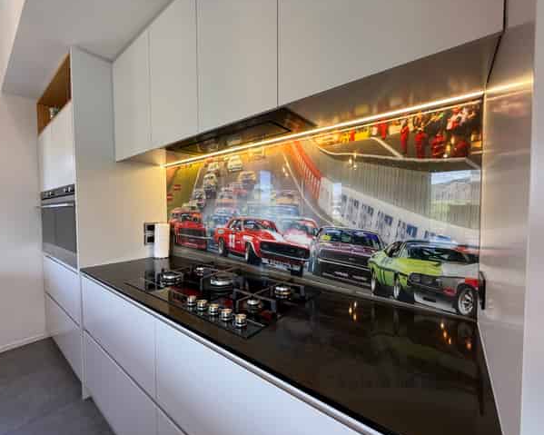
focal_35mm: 15
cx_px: 255
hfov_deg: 96.7
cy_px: 219
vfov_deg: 84.0
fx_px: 241
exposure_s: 1/100
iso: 100
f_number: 2.2
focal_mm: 2.22
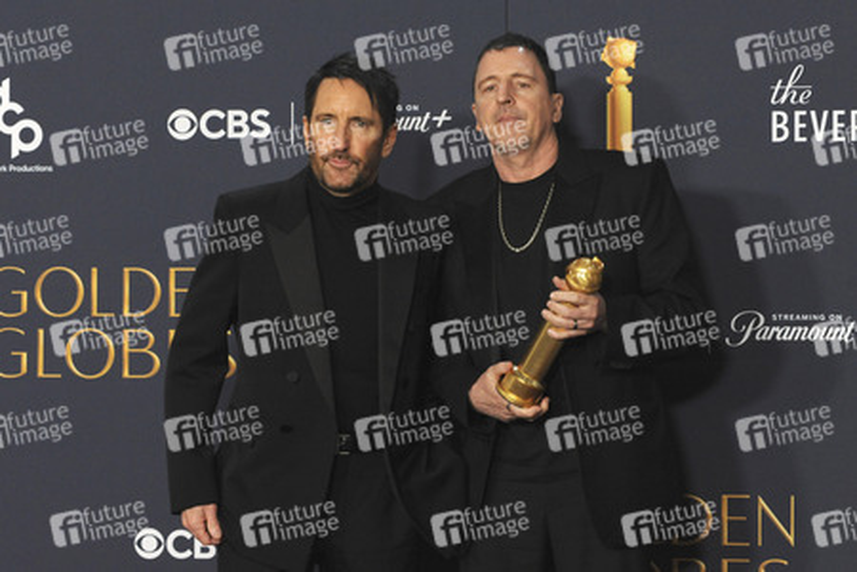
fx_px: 2190
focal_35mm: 92
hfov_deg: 22.1
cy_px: 286
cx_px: 428
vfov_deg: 14.9
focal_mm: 92
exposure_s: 1/160
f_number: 5
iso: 2500
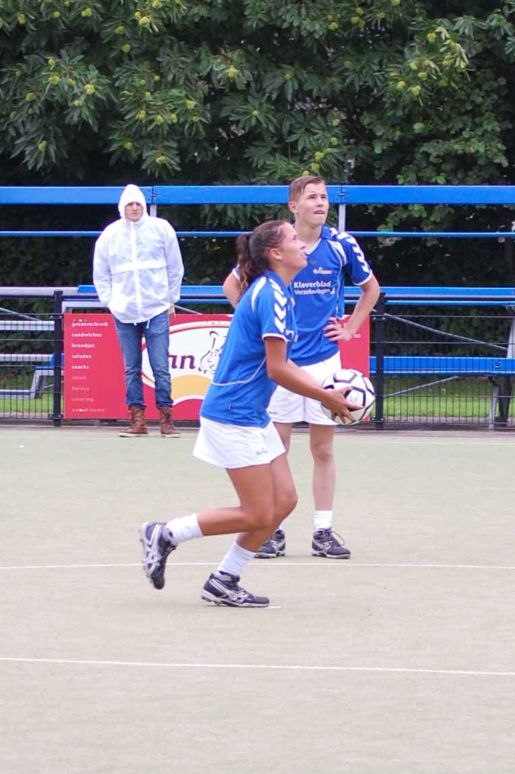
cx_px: 258
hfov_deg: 16.5
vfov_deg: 24.6
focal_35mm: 82
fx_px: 1774
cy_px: 387
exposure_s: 1/500
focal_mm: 55
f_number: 4.5
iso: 400
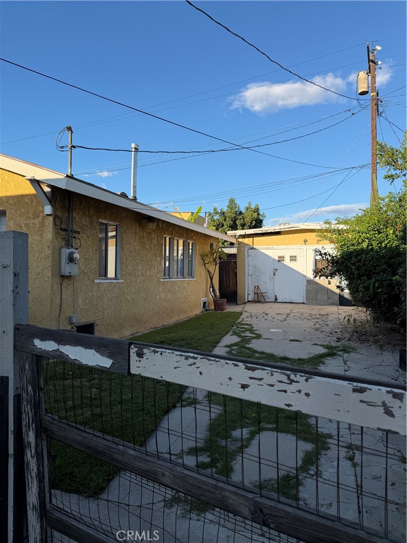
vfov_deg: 71.6
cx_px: 204
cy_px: 272
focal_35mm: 24
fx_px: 376
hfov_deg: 56.8
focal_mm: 6.76
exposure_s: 1/2232
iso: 80
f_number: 1.78
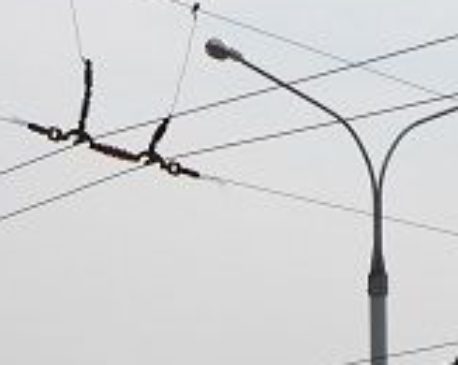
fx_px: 2897
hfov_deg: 9.0
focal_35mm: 214
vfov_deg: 7.1
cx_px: -37
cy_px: 552
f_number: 8
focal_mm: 34
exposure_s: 1/500
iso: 140
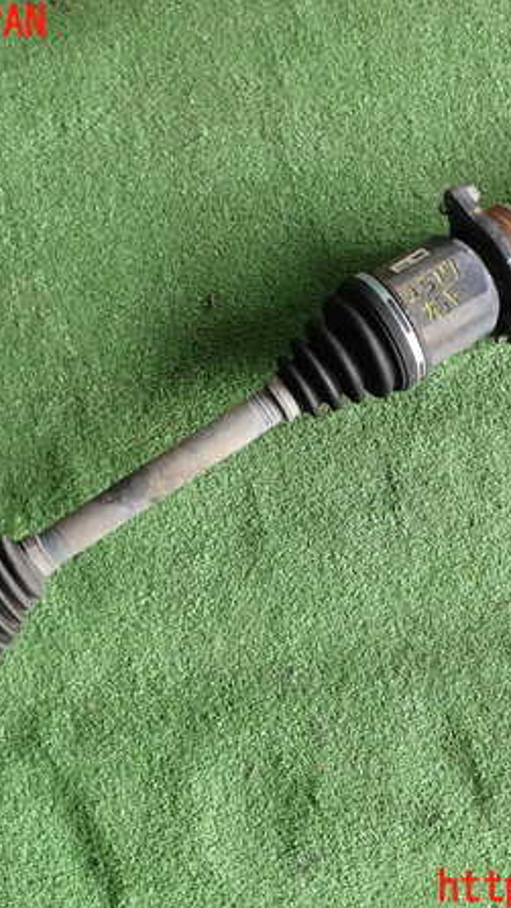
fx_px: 1059
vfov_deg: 46.4
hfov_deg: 27.1
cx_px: 287
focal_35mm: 44
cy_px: 456
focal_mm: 5.4
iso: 100
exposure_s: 1/60
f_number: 2.3
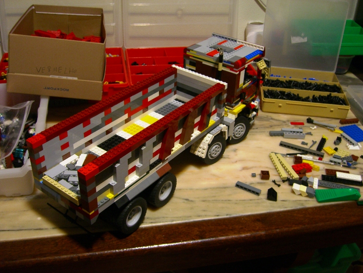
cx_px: 180
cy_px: 137
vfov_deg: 36.8
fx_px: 409
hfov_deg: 47.8
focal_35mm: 39
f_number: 2.8
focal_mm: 7.9
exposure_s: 1/8
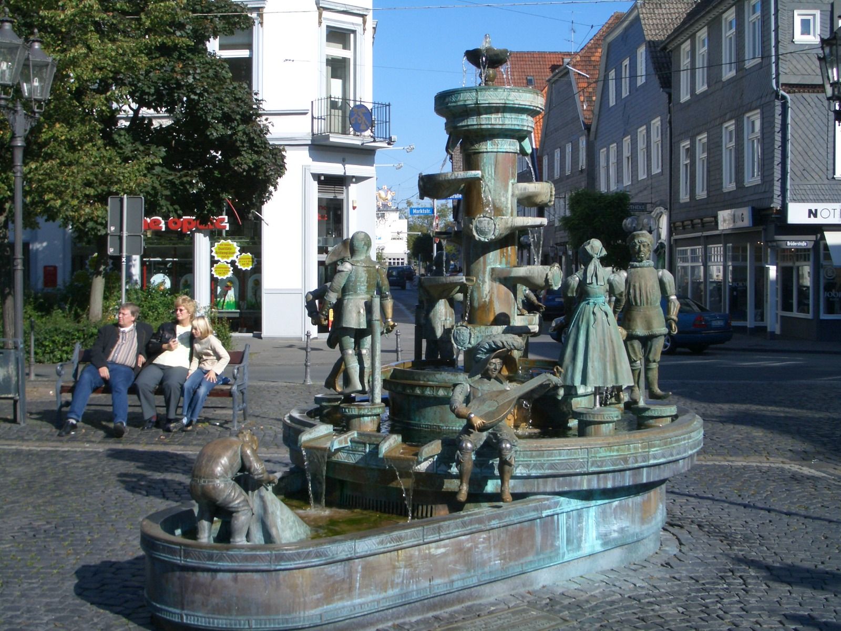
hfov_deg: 38.9
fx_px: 1190
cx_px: 420
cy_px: 316
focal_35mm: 49
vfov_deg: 29.7
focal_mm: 8.2
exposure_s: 1/400
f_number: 5
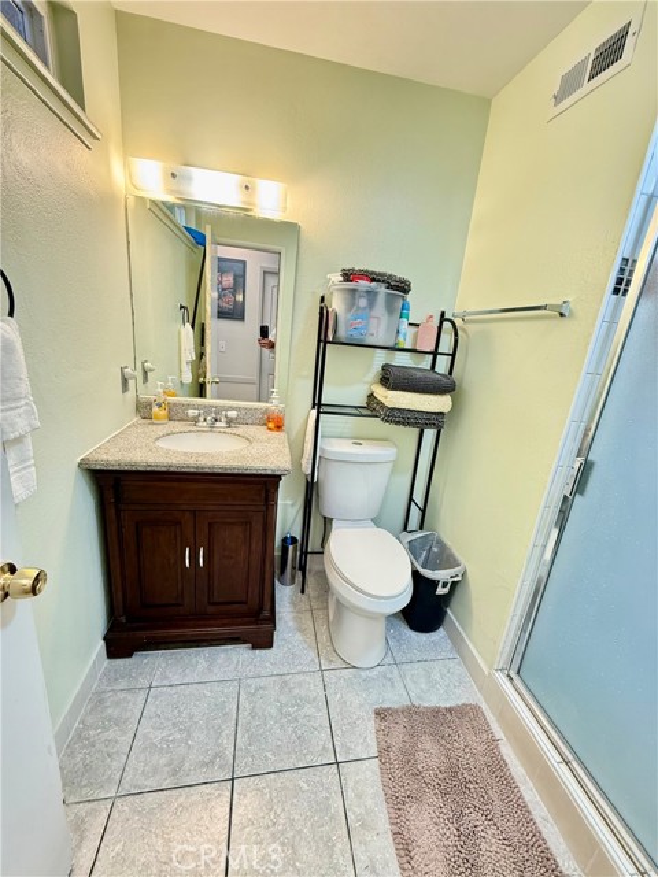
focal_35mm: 14
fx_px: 355
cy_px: 438
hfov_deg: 85.7
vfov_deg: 102.1
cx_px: 329
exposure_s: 1/60
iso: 320
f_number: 2.2
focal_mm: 2.22
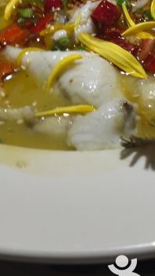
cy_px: 39
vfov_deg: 32.1
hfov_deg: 19.0
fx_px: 461
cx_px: 99
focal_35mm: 63
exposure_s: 1/100
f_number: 2.2
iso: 50
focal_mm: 4.15
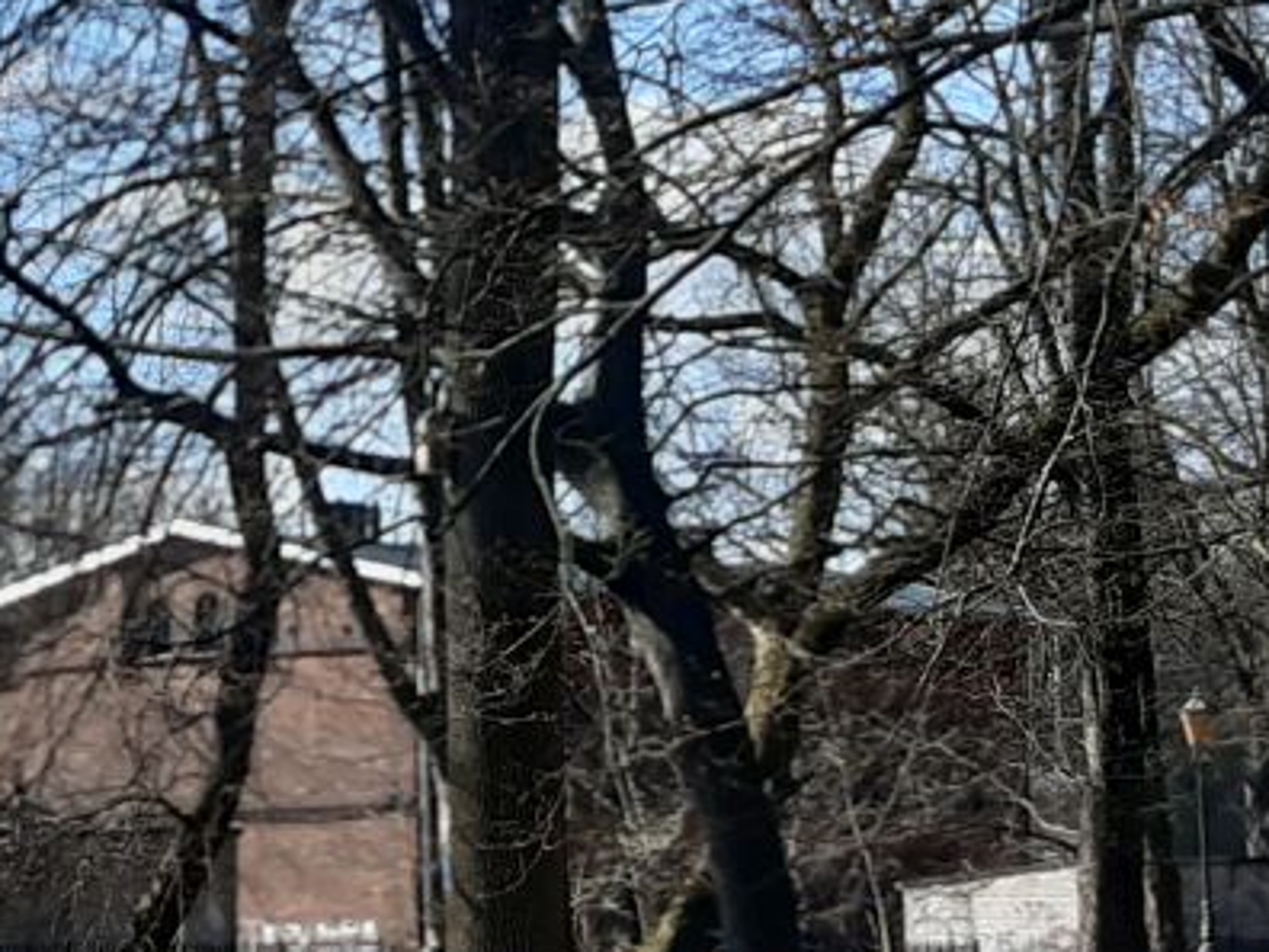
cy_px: 946
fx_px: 4619
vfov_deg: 11.6
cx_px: 19
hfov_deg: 15.4
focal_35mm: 126
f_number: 1.7
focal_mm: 3.92
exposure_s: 1/890
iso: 40
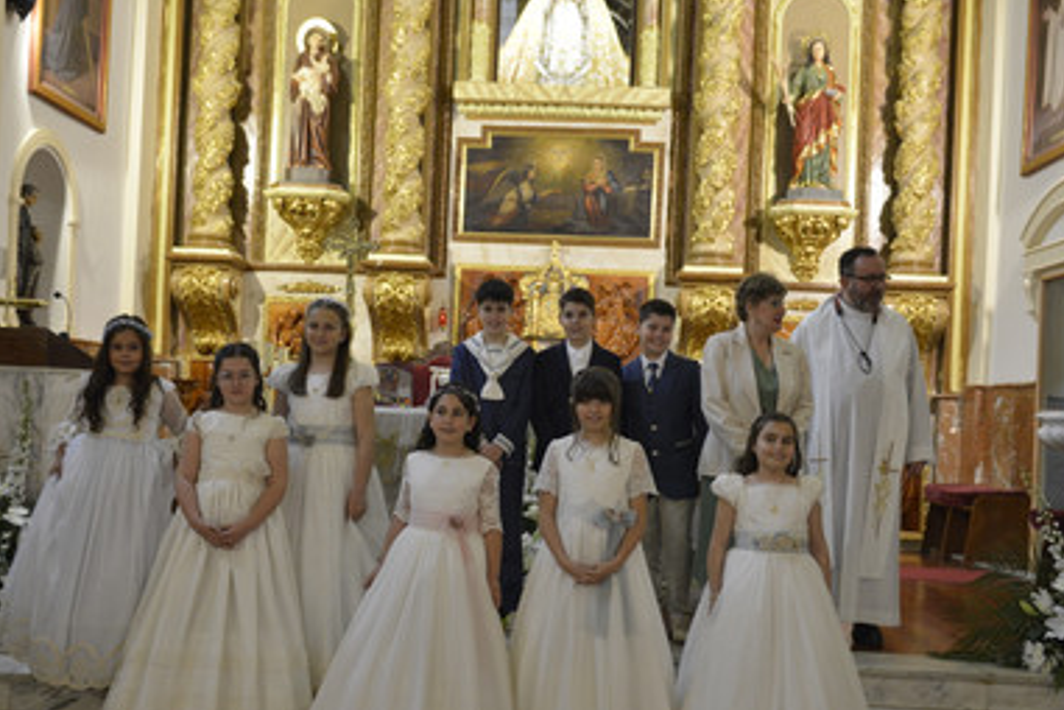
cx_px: 511
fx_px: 1241
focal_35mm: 42
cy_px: 414
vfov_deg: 31.8
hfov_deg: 46.4
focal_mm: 32
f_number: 3.2
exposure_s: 1/200
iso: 2500
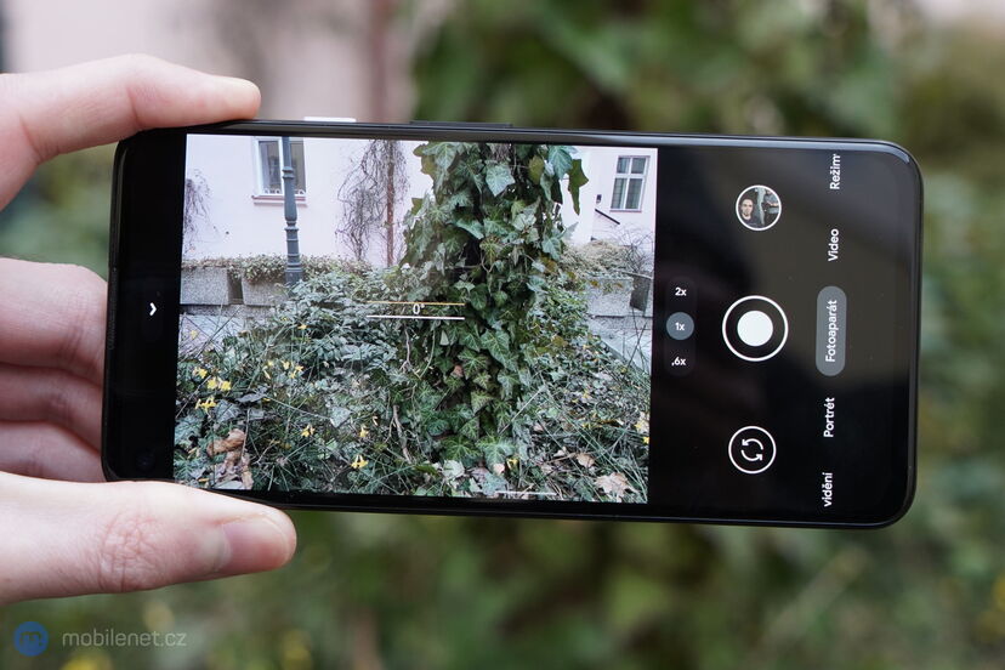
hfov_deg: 40.3
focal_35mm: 49
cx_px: 502
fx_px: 1368
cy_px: 335
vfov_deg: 27.5
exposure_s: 1/200
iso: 1600
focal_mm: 49
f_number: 6.3
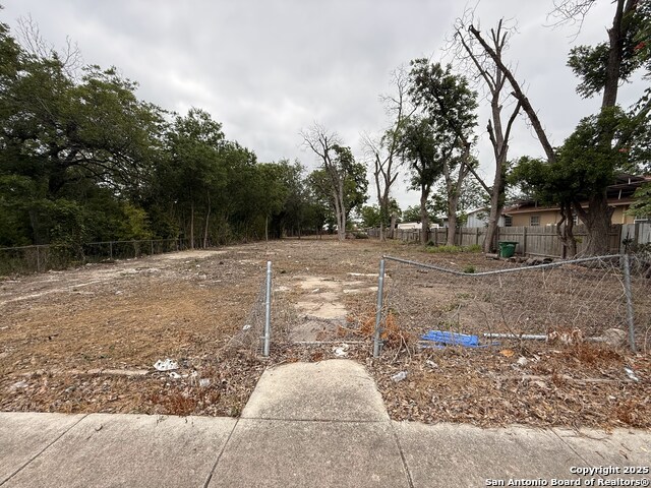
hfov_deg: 102.1
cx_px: 326
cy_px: 244
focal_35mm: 14
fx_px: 263
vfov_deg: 85.7
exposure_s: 1/928
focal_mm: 2.22
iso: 64
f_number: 2.2
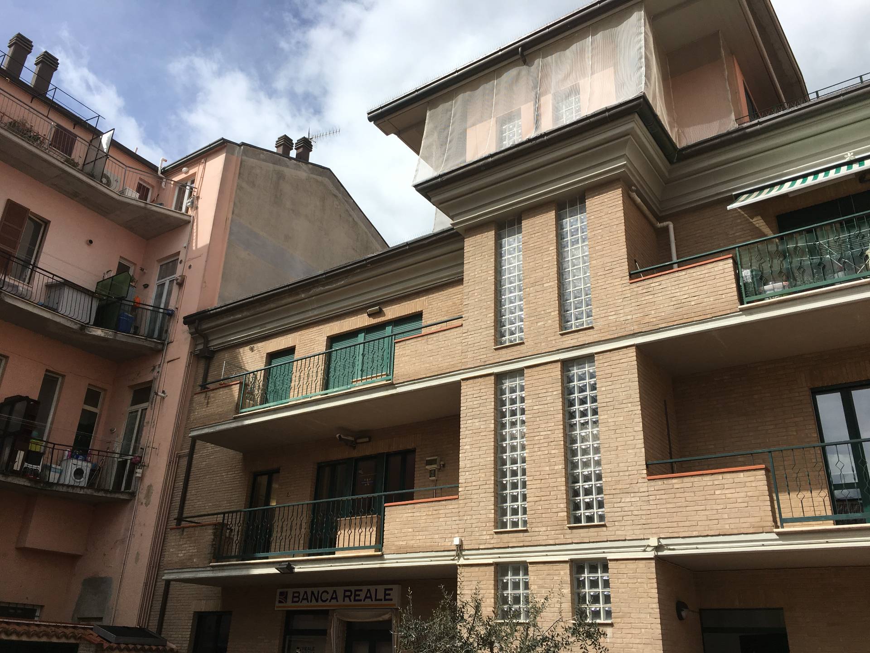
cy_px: 326
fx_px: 729
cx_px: 435
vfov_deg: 48.2
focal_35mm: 29
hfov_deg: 61.7
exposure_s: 1/2137
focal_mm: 4.15
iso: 25
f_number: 2.2
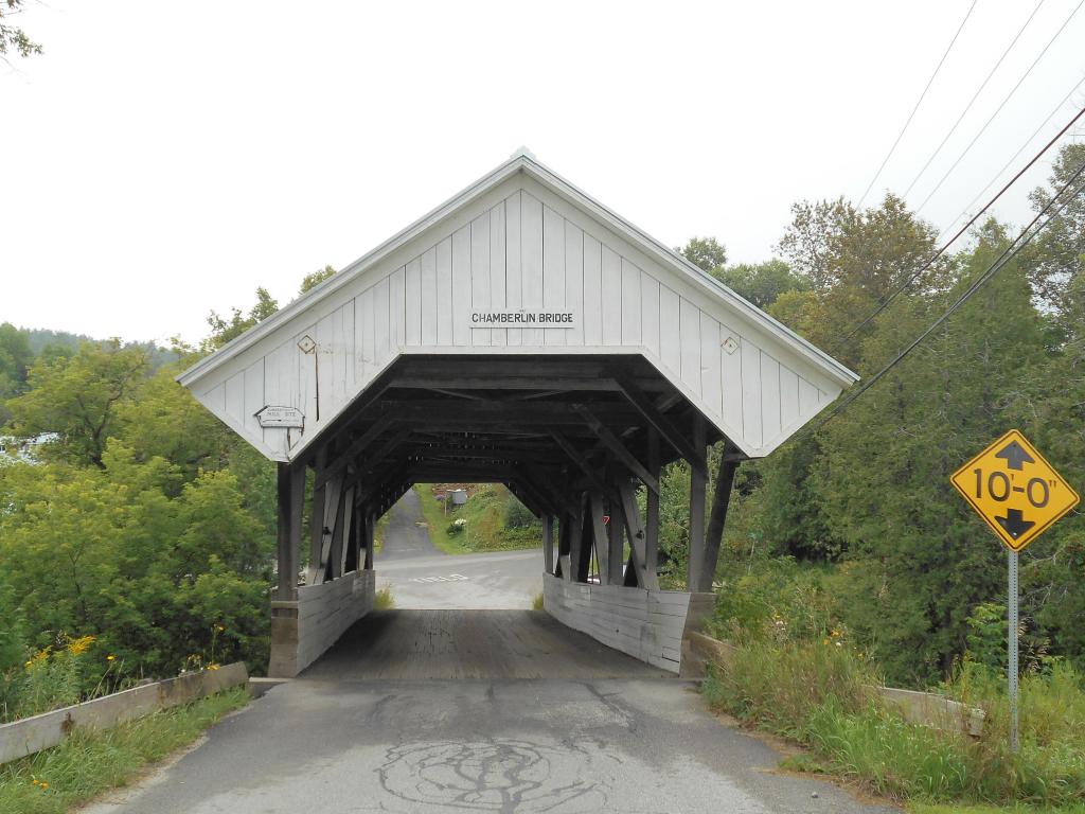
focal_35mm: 37
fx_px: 1160
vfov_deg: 38.7
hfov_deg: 50.1
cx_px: 542
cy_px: 407
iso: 80
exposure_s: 1/250
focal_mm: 6.7
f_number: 3.9
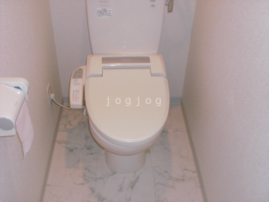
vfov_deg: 37.7
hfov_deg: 49.0
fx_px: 295
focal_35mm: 38
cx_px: 134
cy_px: 101
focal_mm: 6.3
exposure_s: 1/60
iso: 200
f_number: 3.1
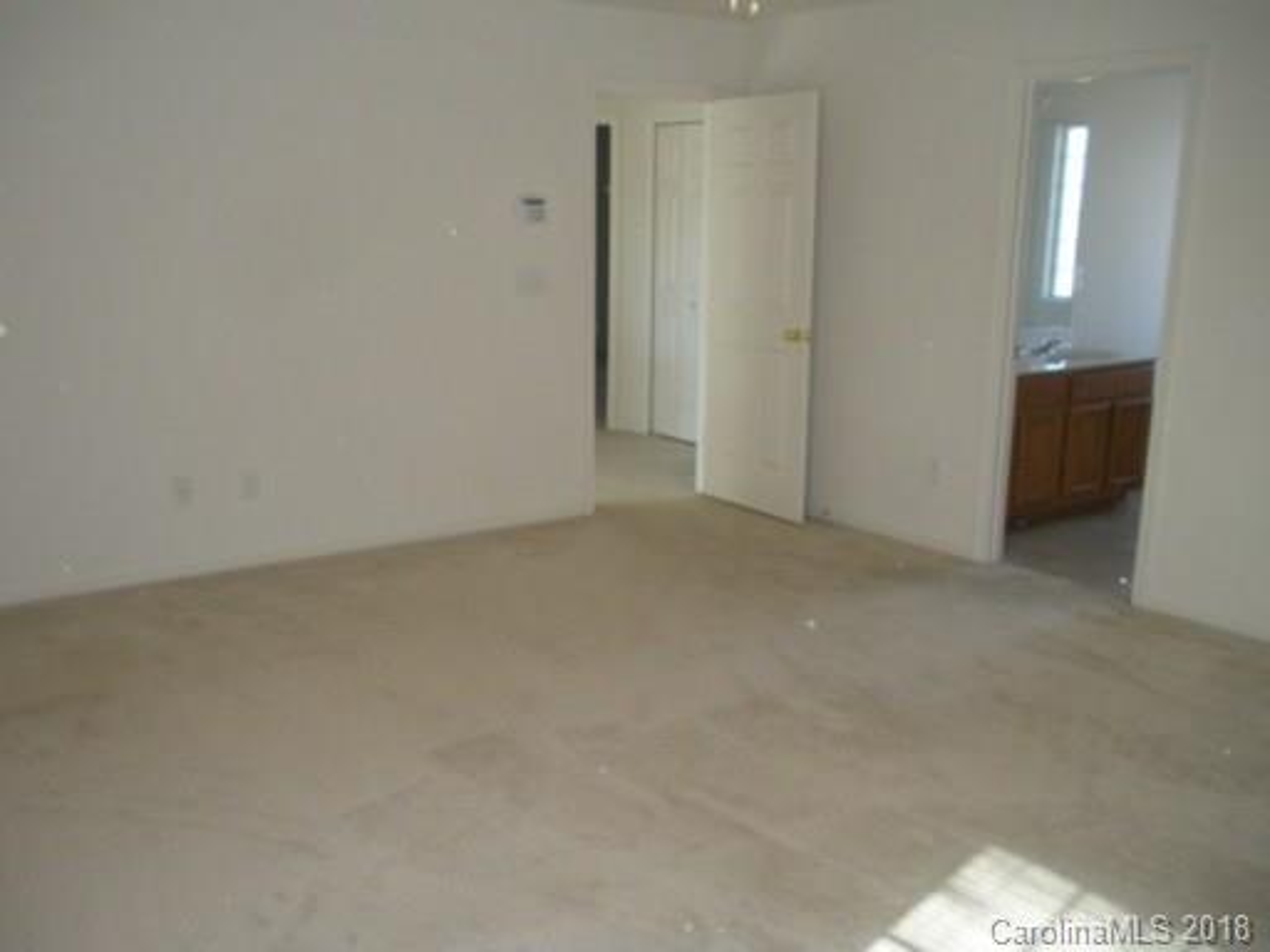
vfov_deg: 39.7
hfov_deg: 51.4
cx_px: 635
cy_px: 476
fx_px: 1321
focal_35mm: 36
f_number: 3.5
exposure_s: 1/60.1
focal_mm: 6.3
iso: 150
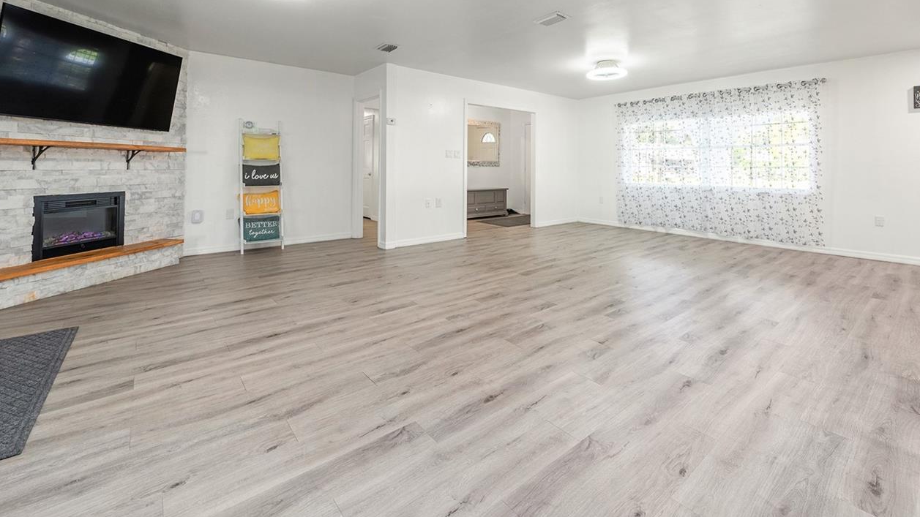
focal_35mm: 16
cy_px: 177
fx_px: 390
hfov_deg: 99.1
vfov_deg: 65.5
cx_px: 504
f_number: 9
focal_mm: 12
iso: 250
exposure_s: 1/4
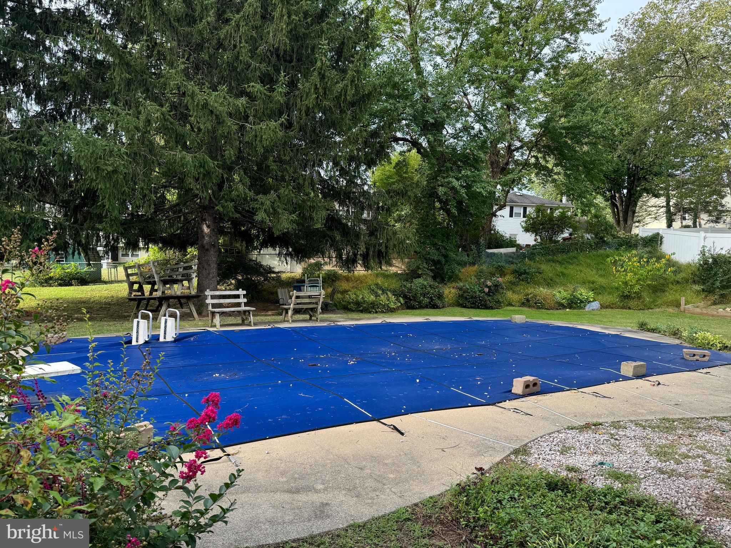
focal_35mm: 24
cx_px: 366
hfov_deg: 71.6
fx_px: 507
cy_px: 274
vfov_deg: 56.8
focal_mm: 6.76
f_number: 1.78
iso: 80
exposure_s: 1/419
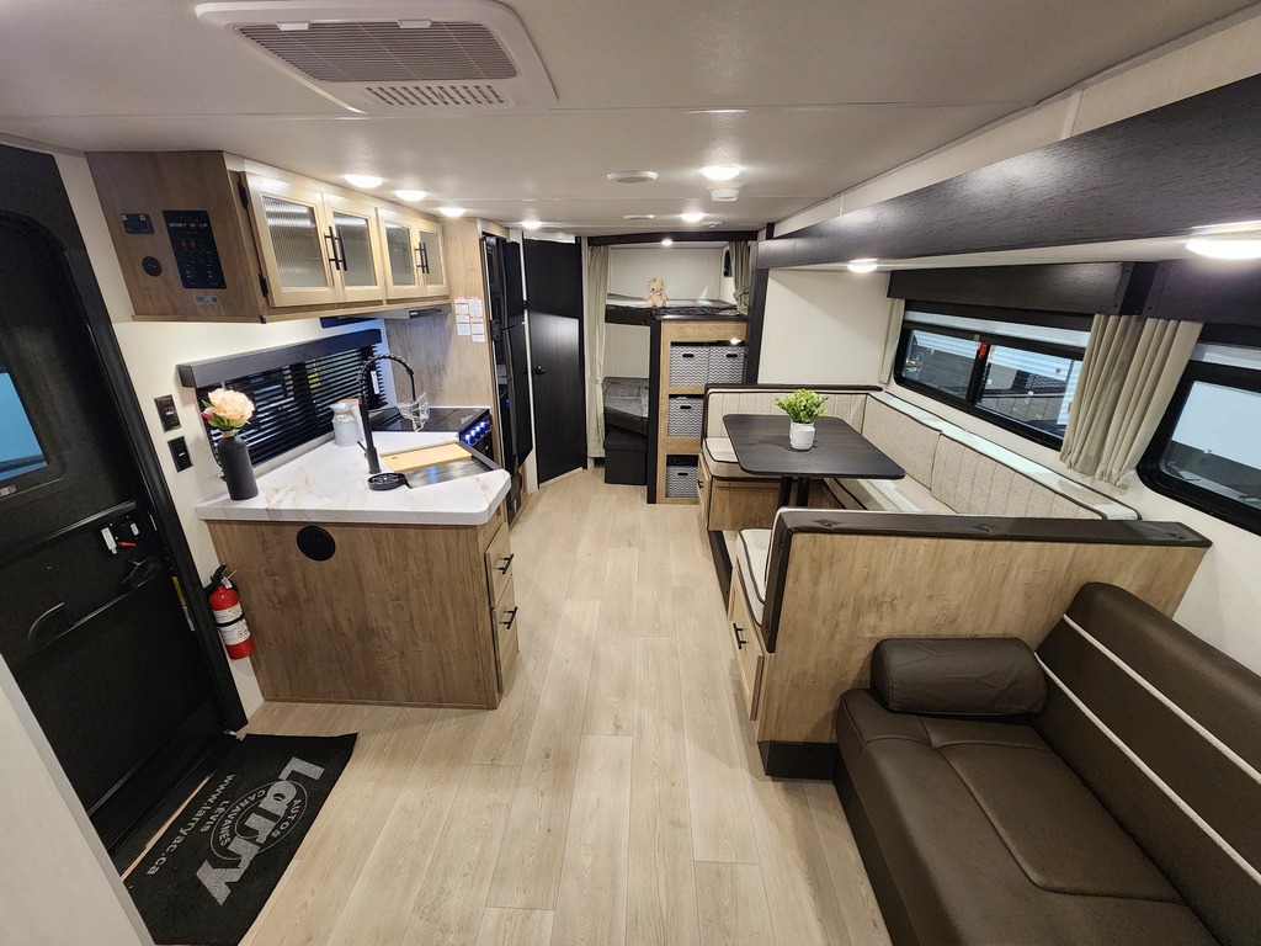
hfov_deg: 106.2
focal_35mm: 13
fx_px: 474
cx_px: 630
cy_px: 473
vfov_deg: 89.9
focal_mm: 2.2
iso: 400
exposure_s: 1/60
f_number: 2.2
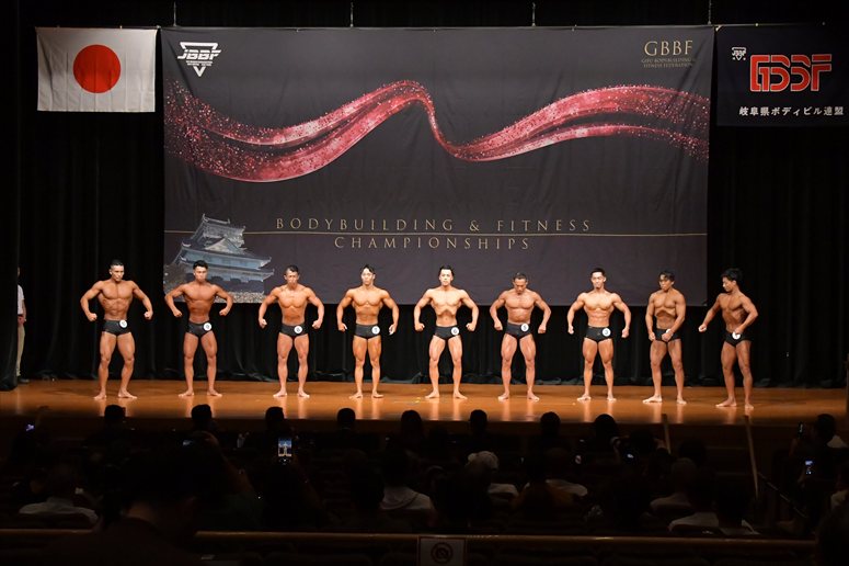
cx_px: 424
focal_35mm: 78
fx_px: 1839
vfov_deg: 17.5
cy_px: 283
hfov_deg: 26.0
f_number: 5.6
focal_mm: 52
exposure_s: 1/400
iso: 6400
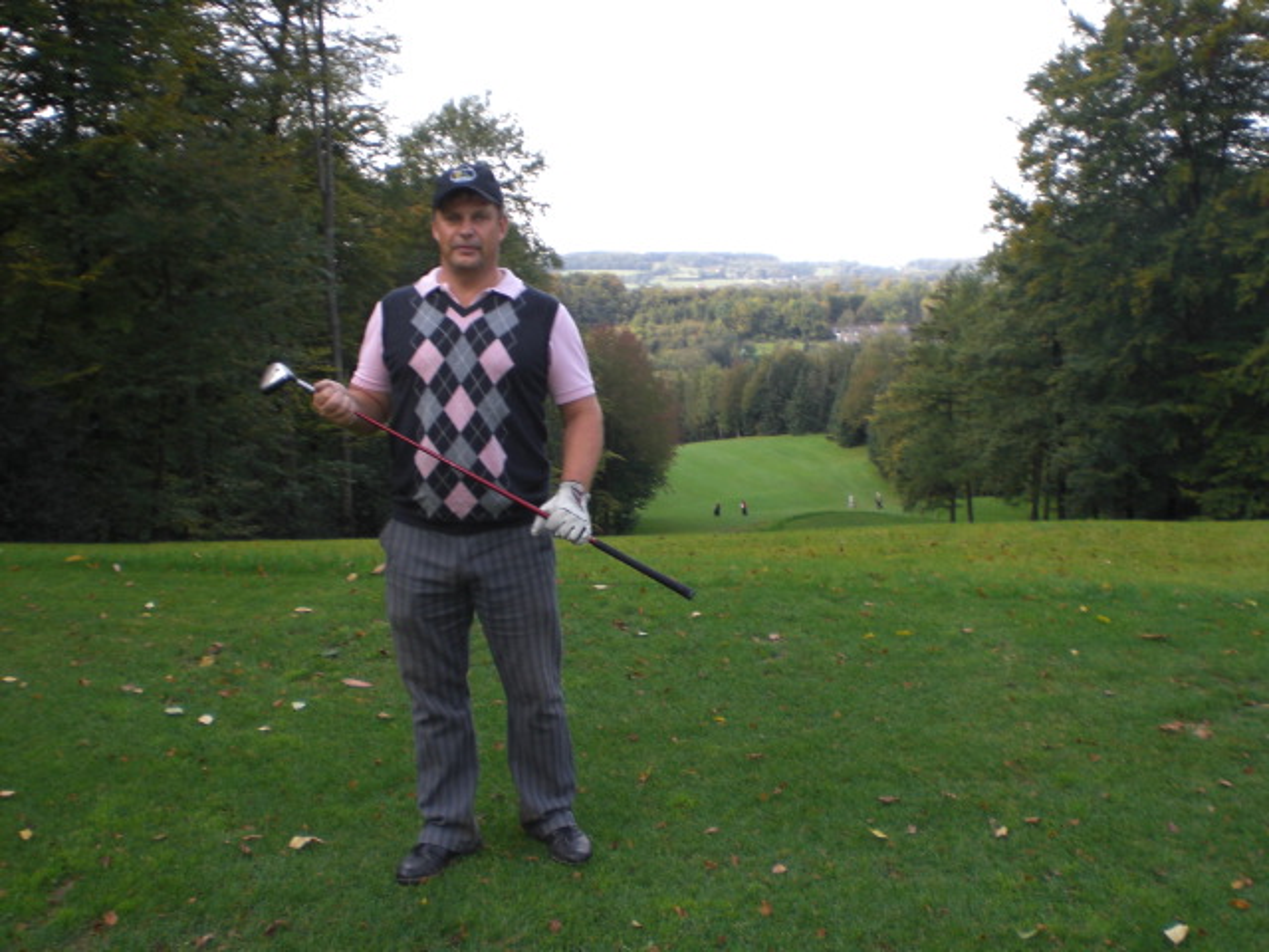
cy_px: 476
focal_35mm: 38
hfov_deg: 49.0
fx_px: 1393
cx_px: 634
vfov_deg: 37.7
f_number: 3.1
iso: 50
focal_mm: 6.3
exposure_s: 1/80
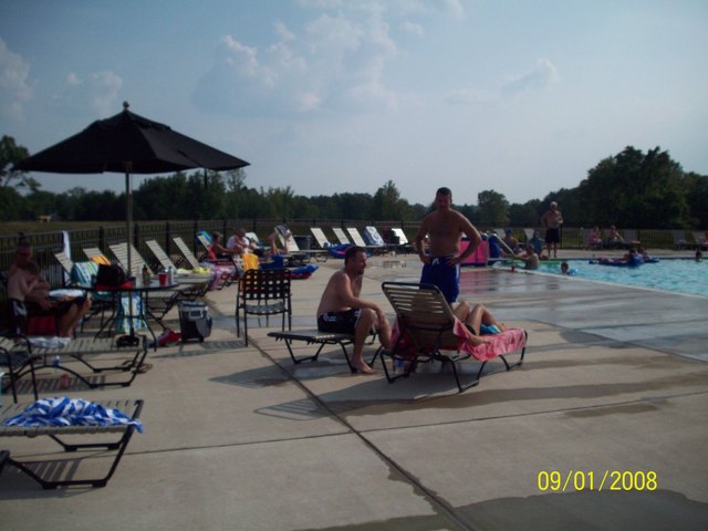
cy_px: 266
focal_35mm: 37
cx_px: 354
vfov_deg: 38.7
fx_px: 757
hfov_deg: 50.1
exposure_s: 1/1060
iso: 80
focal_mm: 6.2
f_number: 5.6
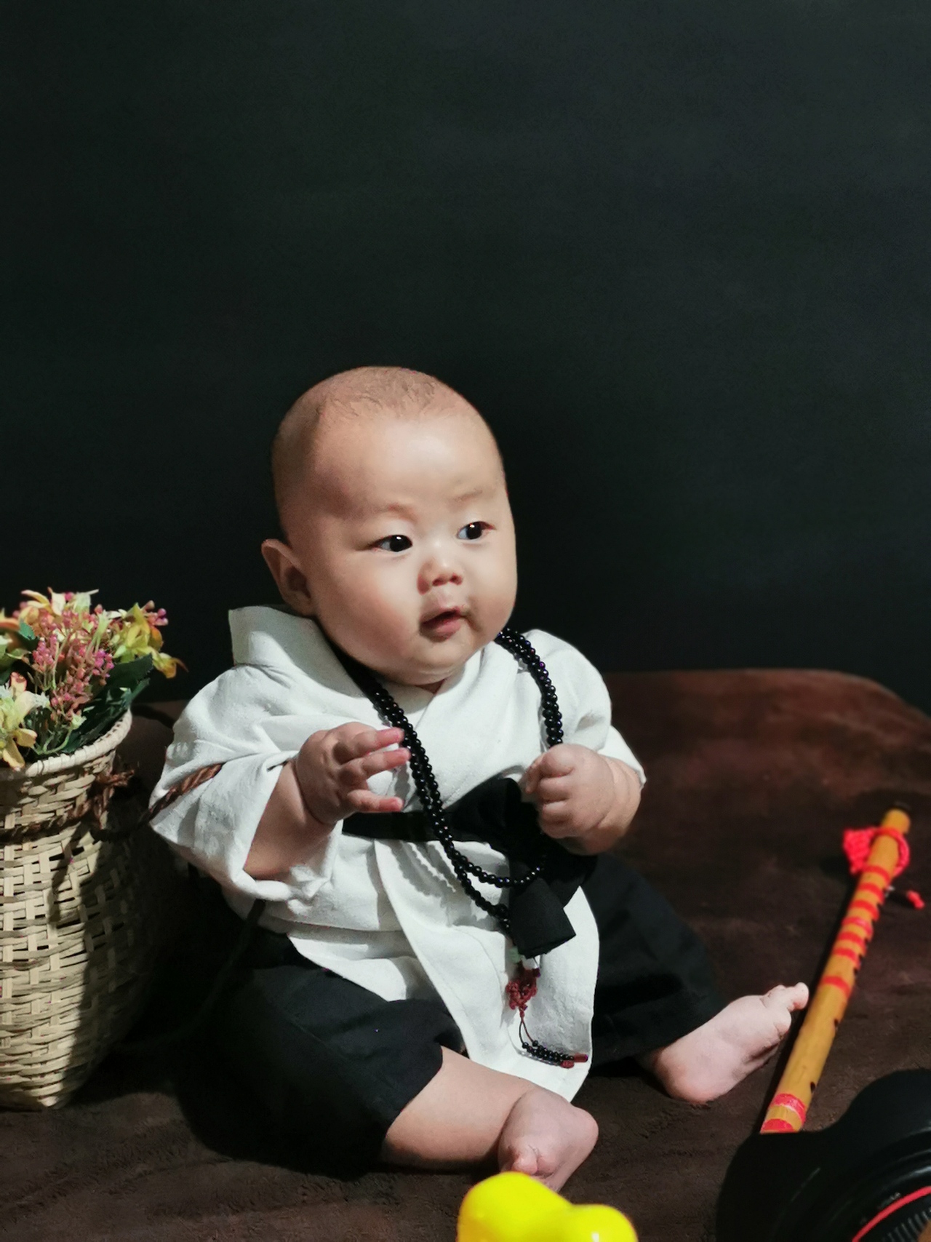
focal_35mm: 66
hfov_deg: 22.3
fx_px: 2367
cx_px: 466
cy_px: 621
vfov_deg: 29.4
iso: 400
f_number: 1.6
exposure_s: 1/50
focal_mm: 5.56
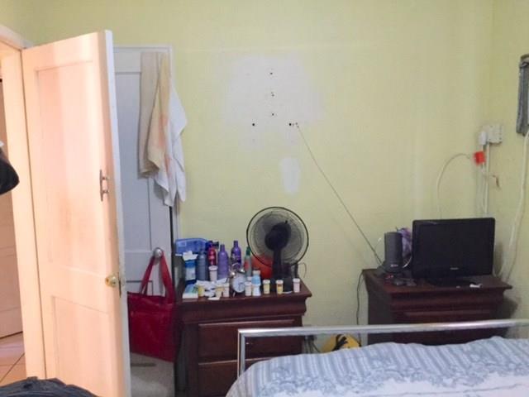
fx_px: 474
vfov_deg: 45.4
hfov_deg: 58.4
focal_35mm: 31
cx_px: 264
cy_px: 198
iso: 200
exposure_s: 1/20
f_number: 2.4
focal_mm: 3.3
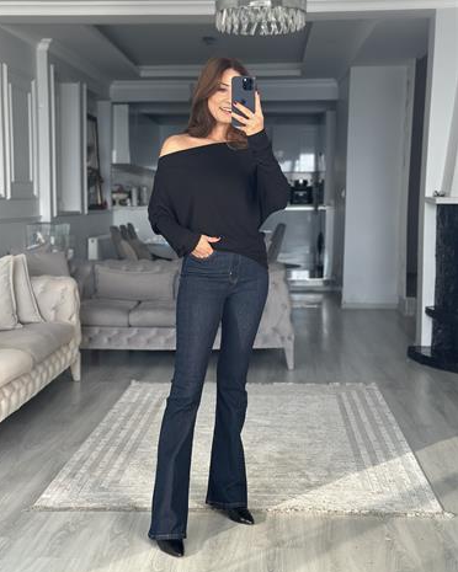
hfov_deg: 29.7
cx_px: 225
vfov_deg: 36.6
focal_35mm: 51
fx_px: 864
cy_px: 271
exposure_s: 1/155
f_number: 1.78
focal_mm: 6.86
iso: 125
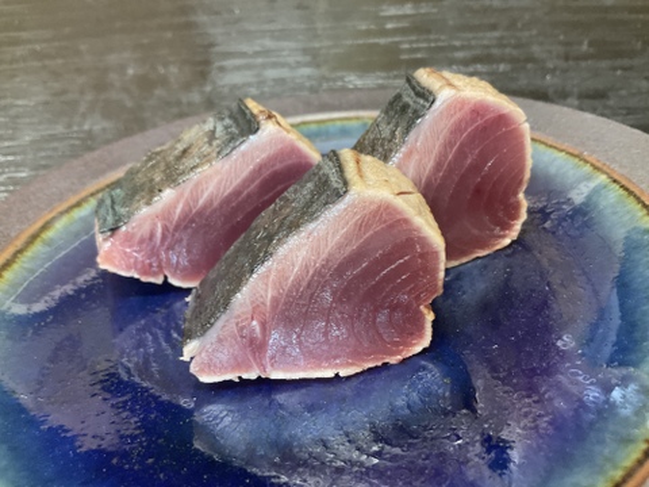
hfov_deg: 61.7
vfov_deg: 48.2
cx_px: 324
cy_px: 244
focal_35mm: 29
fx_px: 544
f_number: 1.8
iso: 160
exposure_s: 1/60
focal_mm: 3
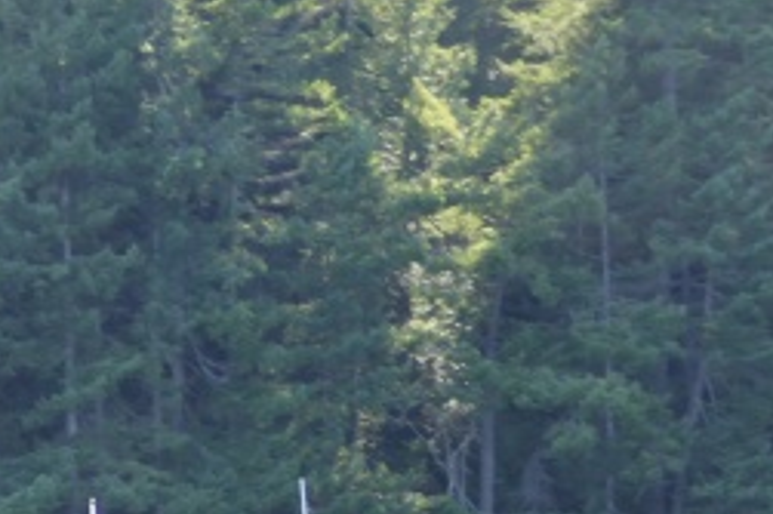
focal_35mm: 262
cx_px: -330
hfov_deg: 7.7
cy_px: 656
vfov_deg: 5.2
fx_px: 5622
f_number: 4.6
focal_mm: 13.2
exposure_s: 1/60
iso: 100
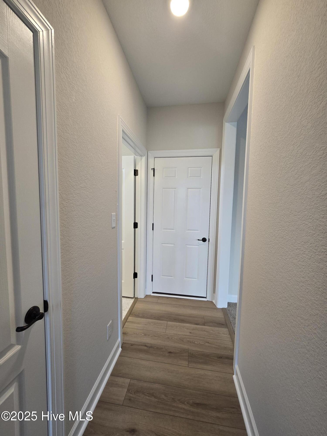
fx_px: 164
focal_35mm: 13
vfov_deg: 106.2
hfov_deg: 89.9
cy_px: 218
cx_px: 164
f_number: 2.2
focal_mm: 2.2
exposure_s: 1/60
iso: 100
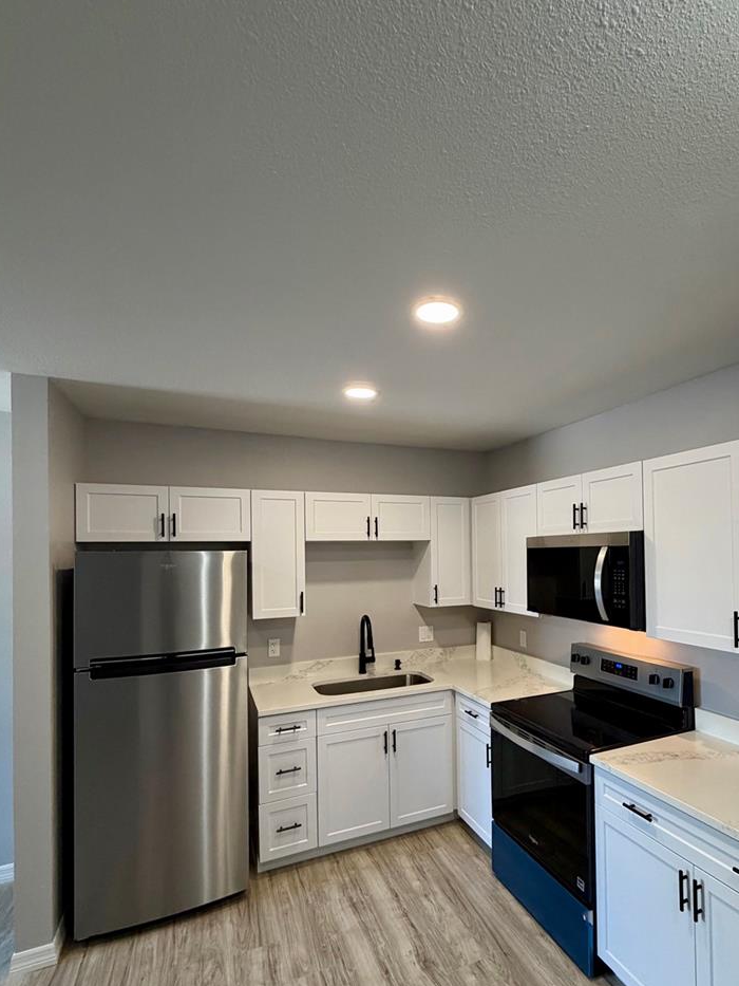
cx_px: 446
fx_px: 512
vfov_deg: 87.4
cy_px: 550
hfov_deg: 70.8
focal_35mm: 18
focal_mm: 2.22
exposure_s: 1/120
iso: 320
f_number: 2.2
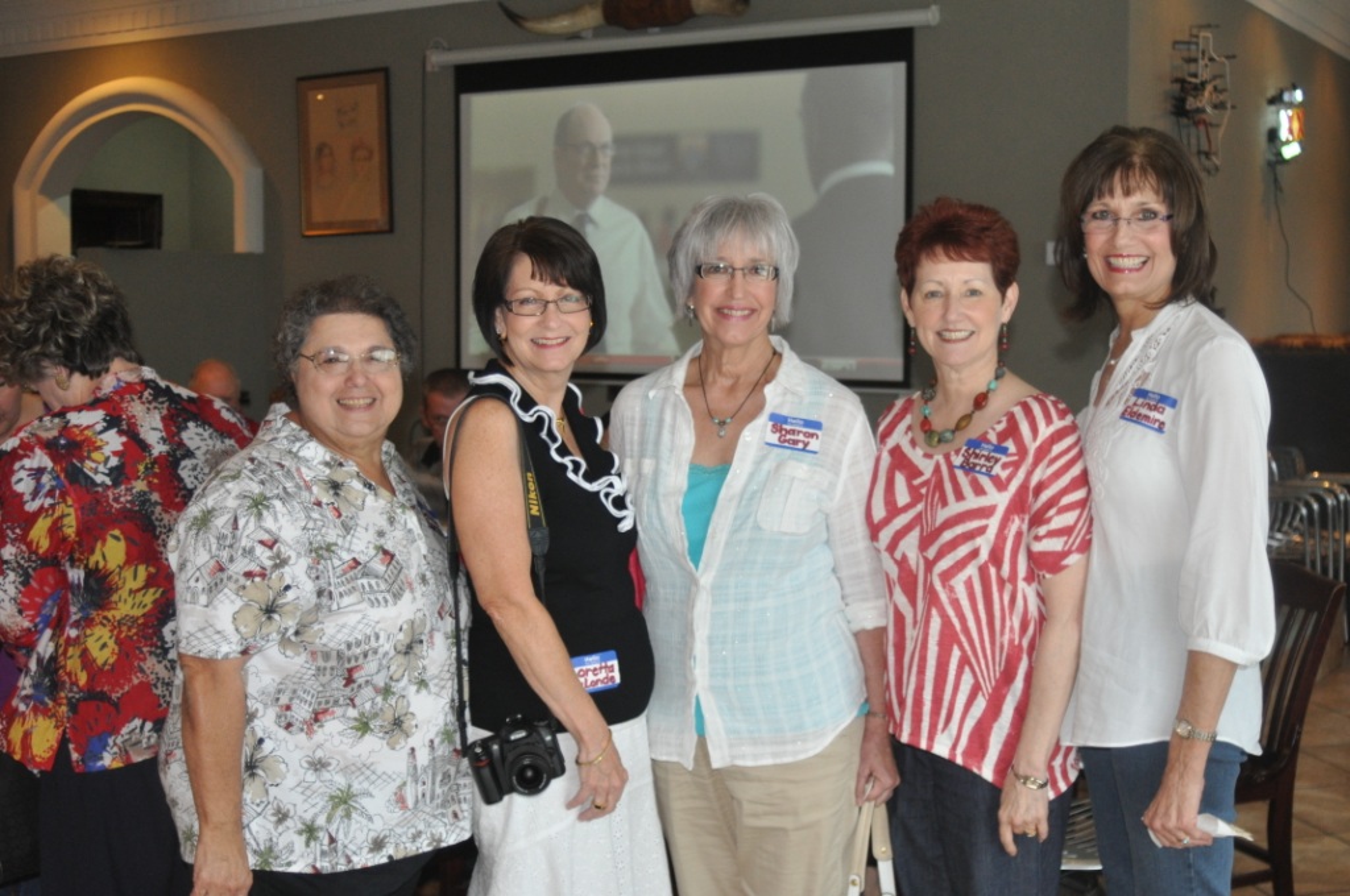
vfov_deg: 28.9
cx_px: 675
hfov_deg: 42.4
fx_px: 1742
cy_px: 448
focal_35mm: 46
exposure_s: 1/60
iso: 800
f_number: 3.5
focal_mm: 31
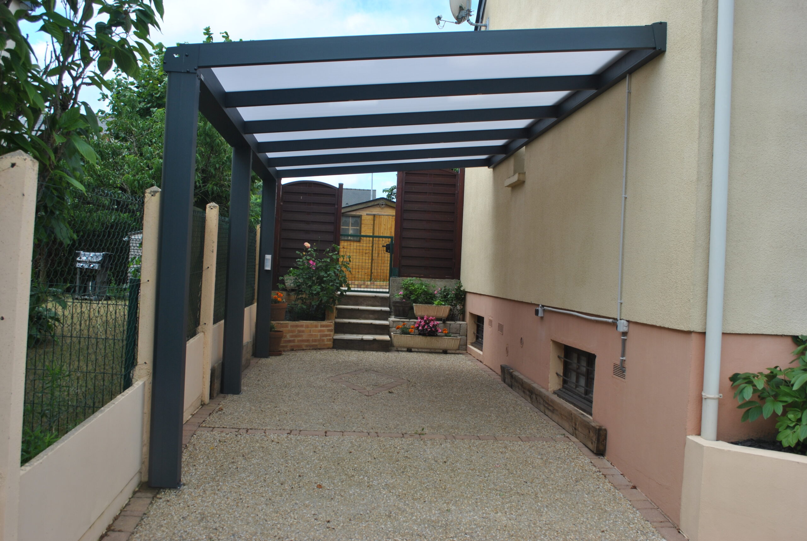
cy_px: 270
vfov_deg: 40.1
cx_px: 404
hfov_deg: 57.2
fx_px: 741
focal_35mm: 33
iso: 100
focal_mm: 22
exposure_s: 1/160
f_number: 6.3
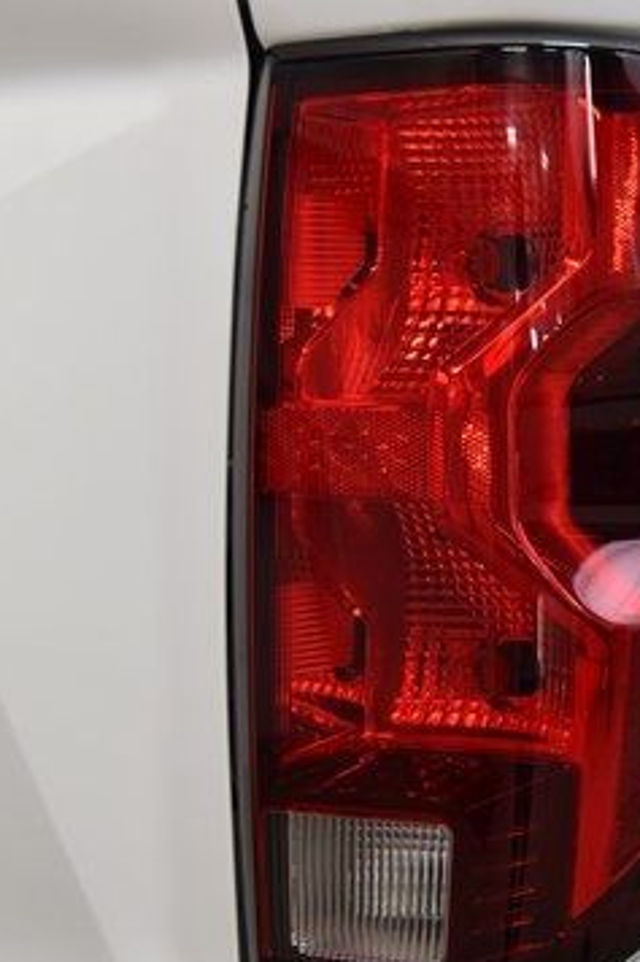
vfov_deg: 18.9
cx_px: 464
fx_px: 2883
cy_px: 531
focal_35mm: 108
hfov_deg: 12.6
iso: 400
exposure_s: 1/15
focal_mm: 40
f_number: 6.3
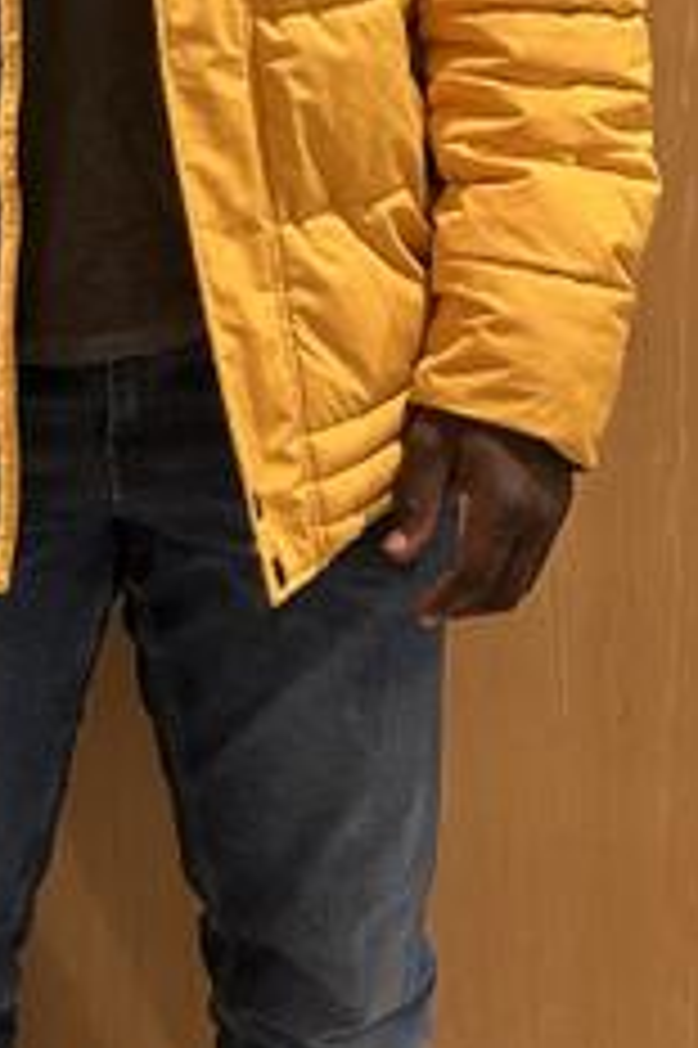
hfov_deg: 12.8
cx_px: -140
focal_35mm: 104
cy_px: -328
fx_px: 3029
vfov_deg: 18.3
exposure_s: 1/50
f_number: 1.5
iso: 100
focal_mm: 5.7
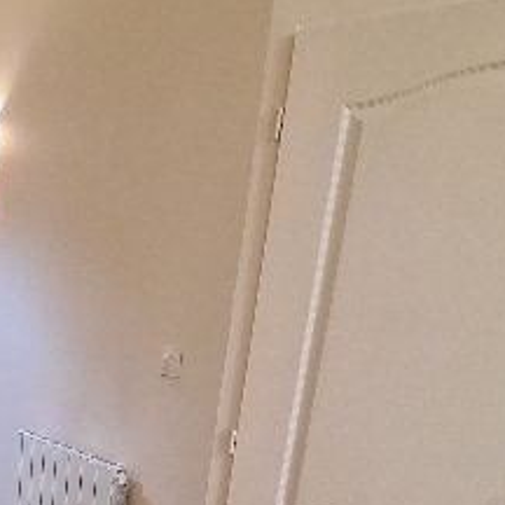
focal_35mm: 34
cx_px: -63
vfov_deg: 44.5
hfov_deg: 38.9
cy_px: 444
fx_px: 561
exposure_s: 1/33
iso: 400
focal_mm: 2.2
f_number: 2.2
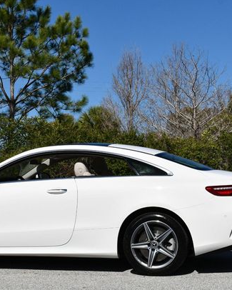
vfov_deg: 24.7
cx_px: 67
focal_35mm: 77
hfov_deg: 19.8
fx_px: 661
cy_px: 140
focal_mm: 26
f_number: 10
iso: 100
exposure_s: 1/400
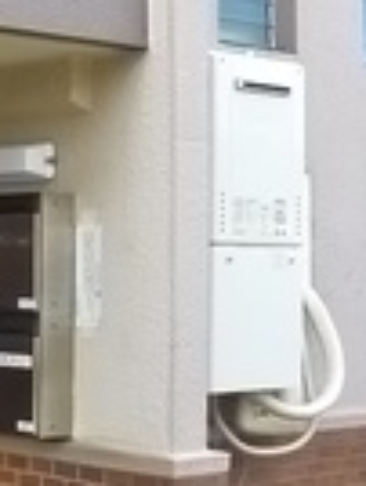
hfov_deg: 11.3
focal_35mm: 125
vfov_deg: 15.7
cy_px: 207
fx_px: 1757
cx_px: -216
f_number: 2.8
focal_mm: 5.1
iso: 400
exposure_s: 1/320
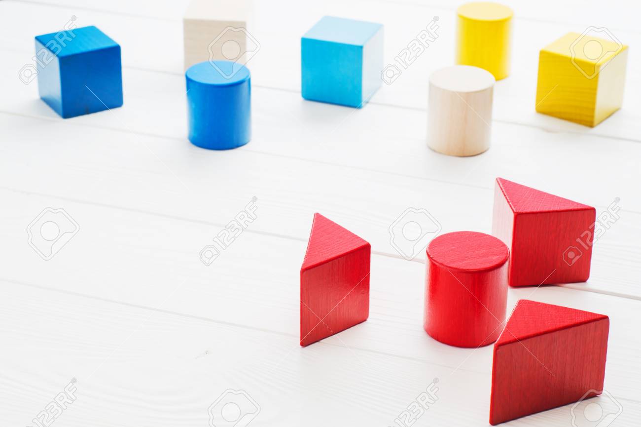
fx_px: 1335
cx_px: 320
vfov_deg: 18.2
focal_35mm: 75
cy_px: 214
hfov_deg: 27.0
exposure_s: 1/125
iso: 100
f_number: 10
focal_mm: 50
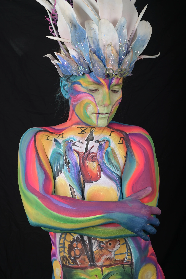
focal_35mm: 68
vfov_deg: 29.7
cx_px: 93
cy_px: 140
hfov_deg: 20.0
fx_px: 528
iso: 200
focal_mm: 68
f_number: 11
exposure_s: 1/200
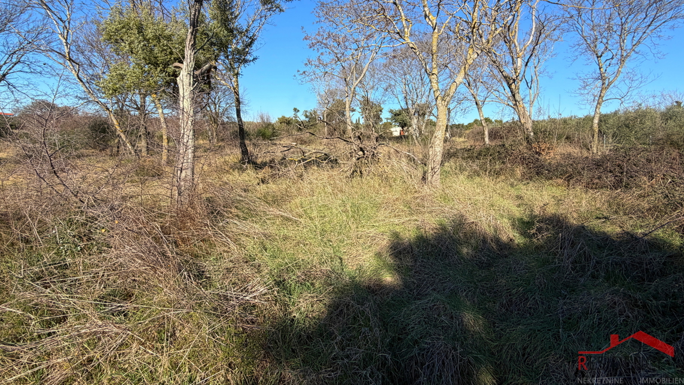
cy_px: 139
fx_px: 290
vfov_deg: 65.8
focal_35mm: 16
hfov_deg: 99.4
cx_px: 341
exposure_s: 1/770
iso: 32
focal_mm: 2.22
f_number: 2.2
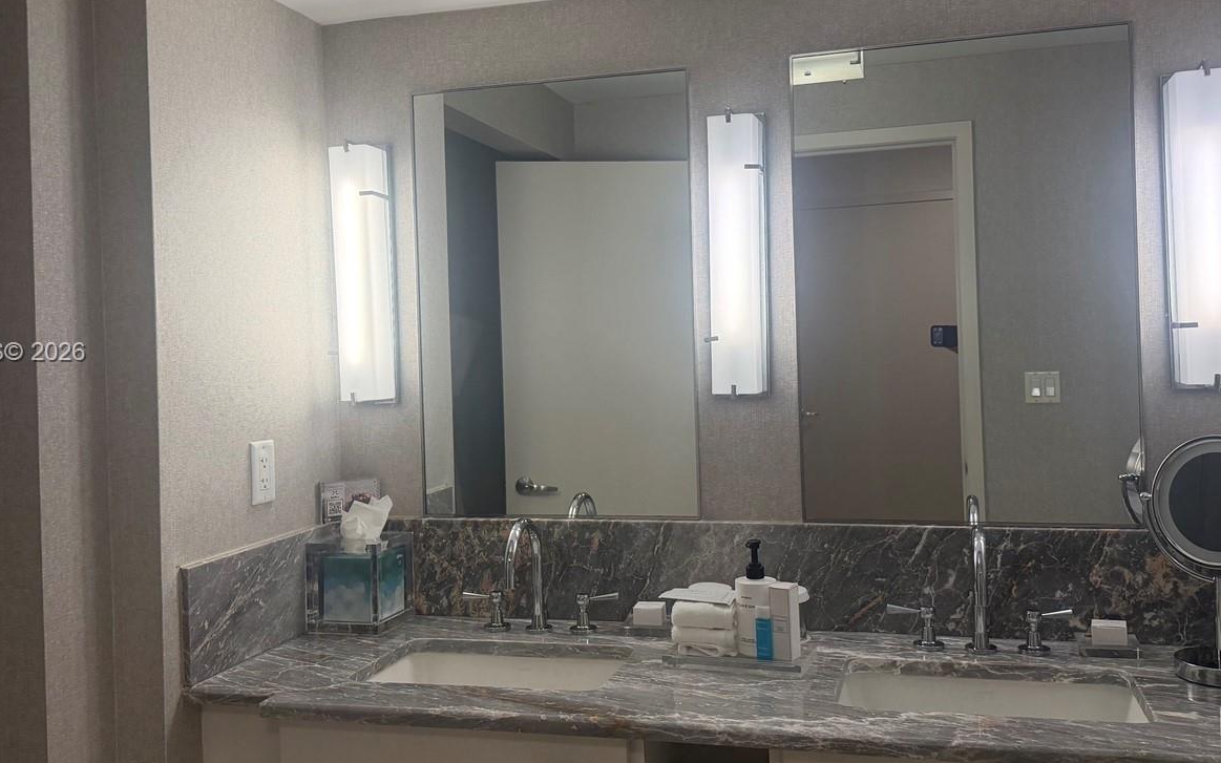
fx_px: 1165
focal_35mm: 35
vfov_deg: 36.3
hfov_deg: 55.3
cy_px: 354
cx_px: 598
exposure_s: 1/148
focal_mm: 6.76
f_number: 1.78
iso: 200
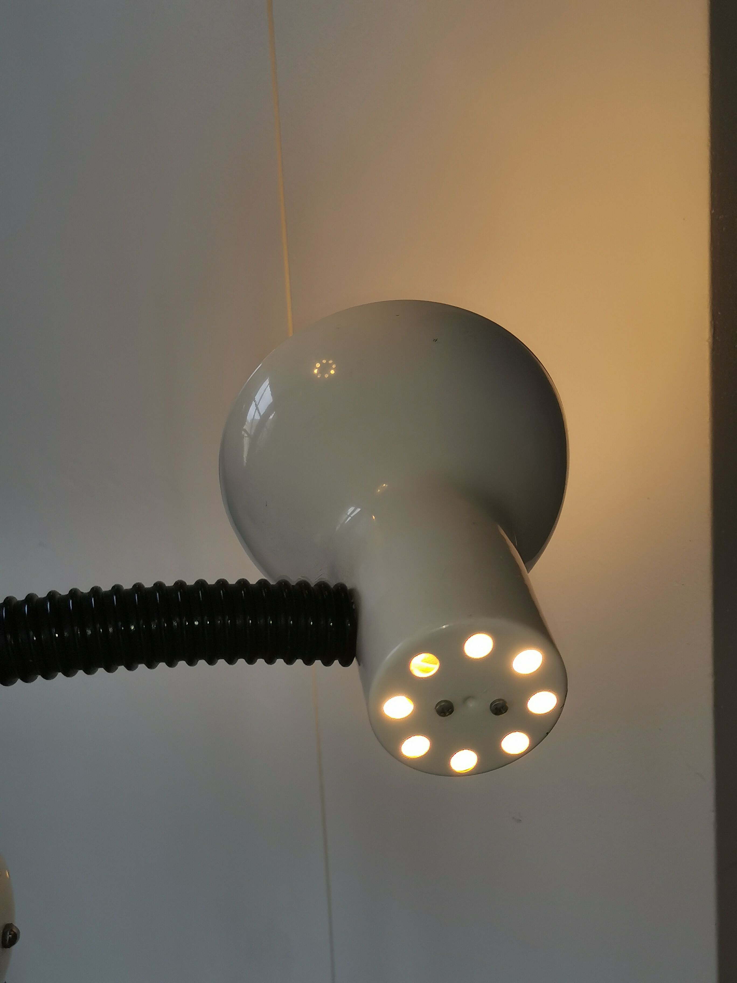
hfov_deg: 37.7
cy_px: 492
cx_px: 368
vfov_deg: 49.0
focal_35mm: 38
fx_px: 1079
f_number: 1.8
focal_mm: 5.58
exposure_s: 1/100
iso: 64
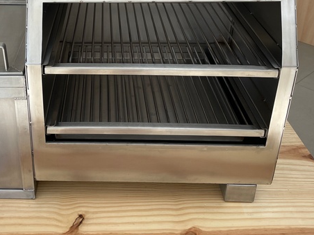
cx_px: 97
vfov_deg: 30.7
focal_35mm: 46
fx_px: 417
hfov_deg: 40.6
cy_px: 45
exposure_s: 1/413
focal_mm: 4.2
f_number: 1.6
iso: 32
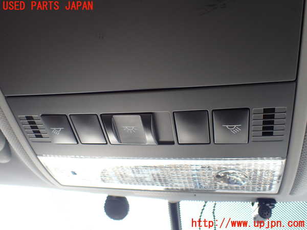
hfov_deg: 60.0
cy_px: 115
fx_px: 266
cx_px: 154
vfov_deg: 46.8
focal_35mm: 30
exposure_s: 1/125
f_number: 2.3
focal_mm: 5.4
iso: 125
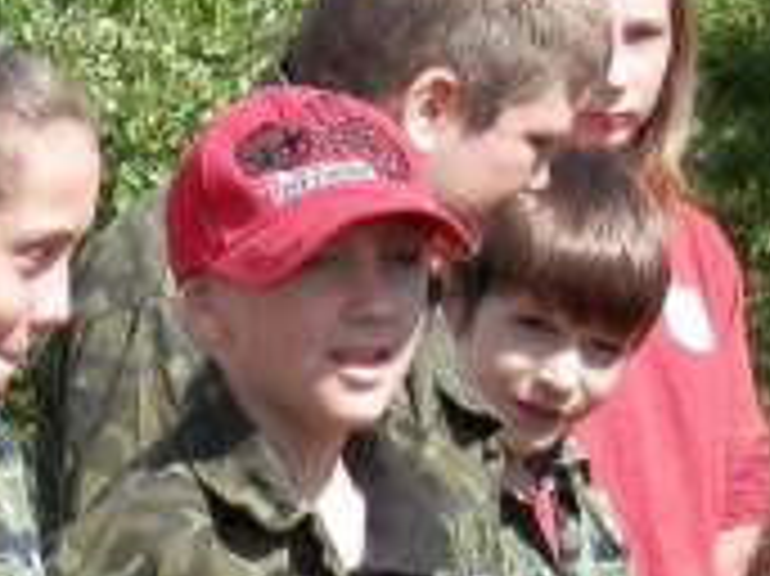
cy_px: 826
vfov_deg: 4.7
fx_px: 7024
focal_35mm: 316
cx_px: -410
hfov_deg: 6.2
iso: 80
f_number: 4.5
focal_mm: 13.1
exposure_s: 1/250
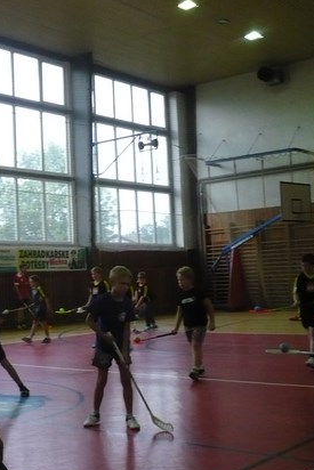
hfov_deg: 24.9
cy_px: 228
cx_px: 43
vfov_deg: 37.5
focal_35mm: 53
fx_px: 693
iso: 400
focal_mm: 5.8
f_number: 2.8
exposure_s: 1/160
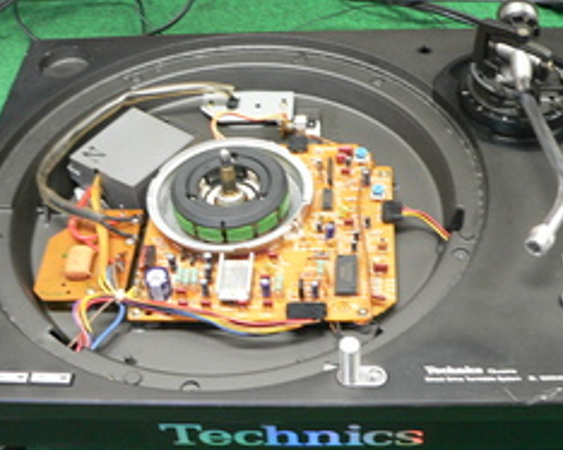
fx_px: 949
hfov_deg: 33.0
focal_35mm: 57
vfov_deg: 26.7
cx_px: 303
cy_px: 218
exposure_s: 1/8
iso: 200
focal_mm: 6
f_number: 2.8
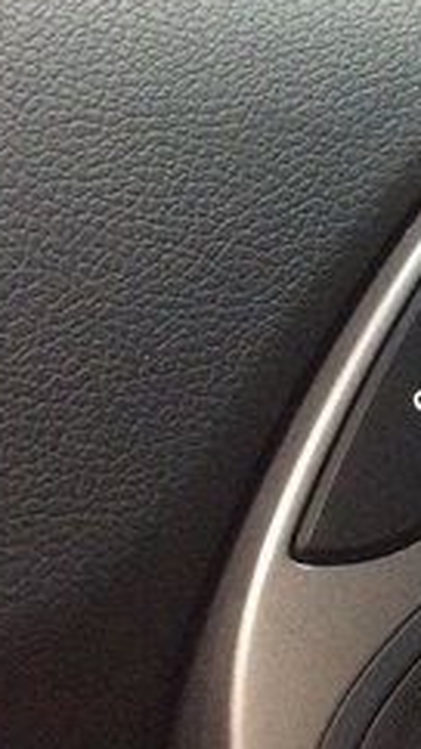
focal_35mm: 92
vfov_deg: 23.1
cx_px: 653
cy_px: 452
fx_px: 1827
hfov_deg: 12.4
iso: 250
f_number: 2.4
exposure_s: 1/20
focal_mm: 3.3
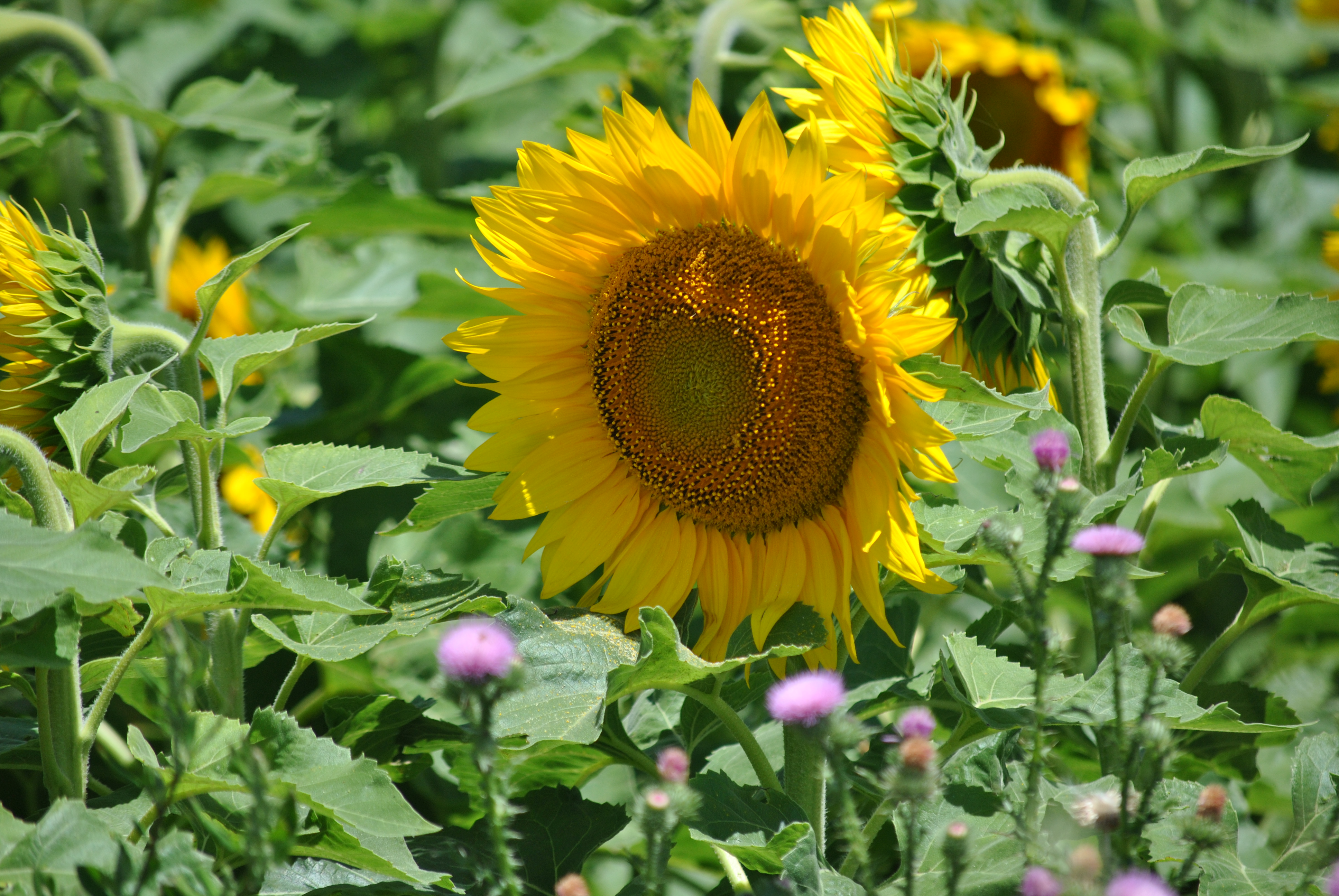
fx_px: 11172
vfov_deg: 4.6
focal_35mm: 300
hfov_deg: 6.9
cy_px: 448
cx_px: 670
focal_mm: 200
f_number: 5.6
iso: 200
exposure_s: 1/800
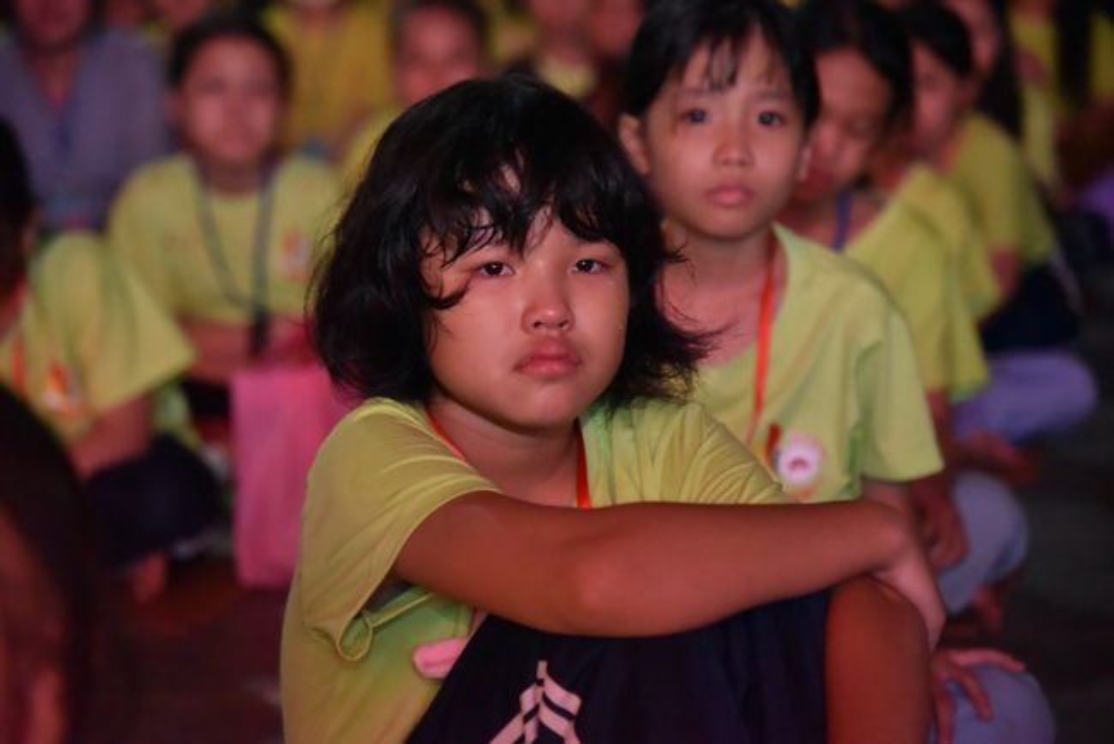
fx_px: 3715
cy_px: 372
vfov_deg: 11.4
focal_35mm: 120
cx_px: 557
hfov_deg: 17.1
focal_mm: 120
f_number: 4
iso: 8000
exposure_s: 1/100
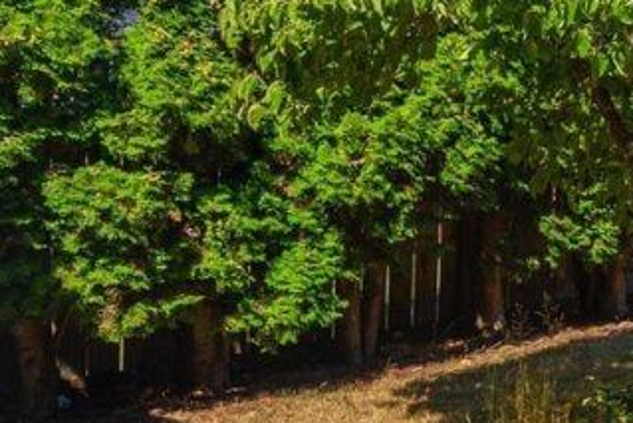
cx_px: 1290
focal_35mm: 79
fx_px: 1390
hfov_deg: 17.6
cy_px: 102
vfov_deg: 17.2
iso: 80
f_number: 7.1
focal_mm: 18
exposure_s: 1/160
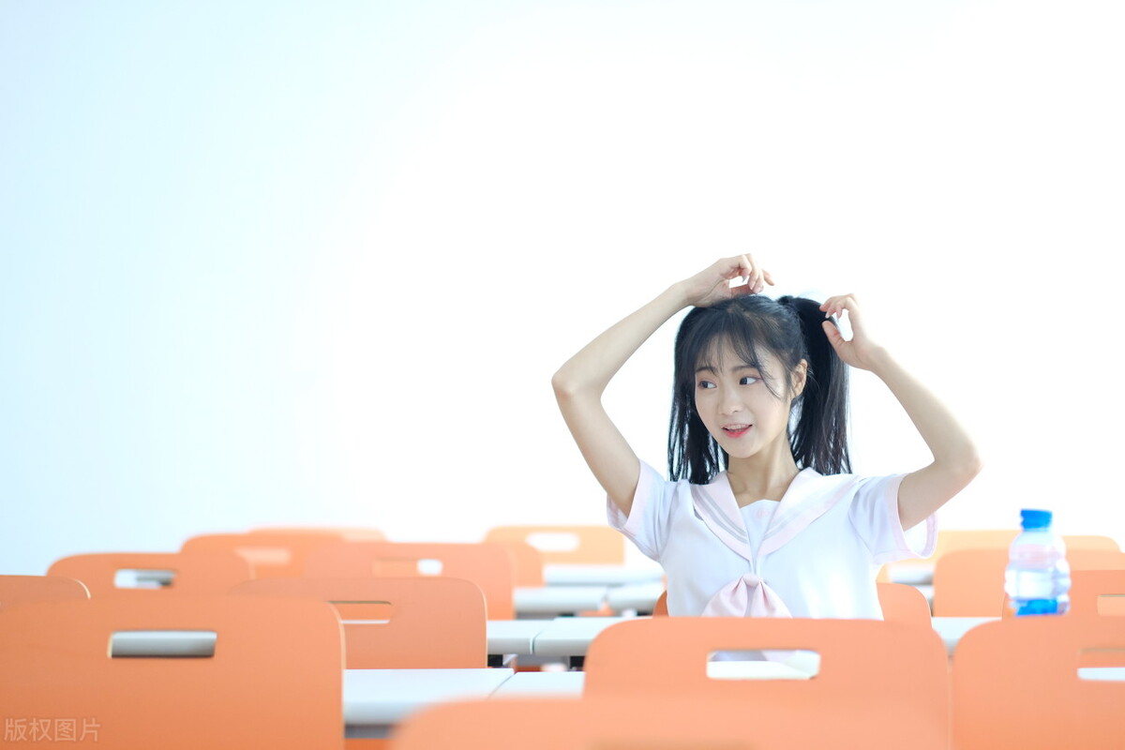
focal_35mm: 84
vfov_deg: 16.3
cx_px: 562
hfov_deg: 24.2
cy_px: 375
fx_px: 2625
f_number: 1.2
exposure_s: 1/160
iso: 1000
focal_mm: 56
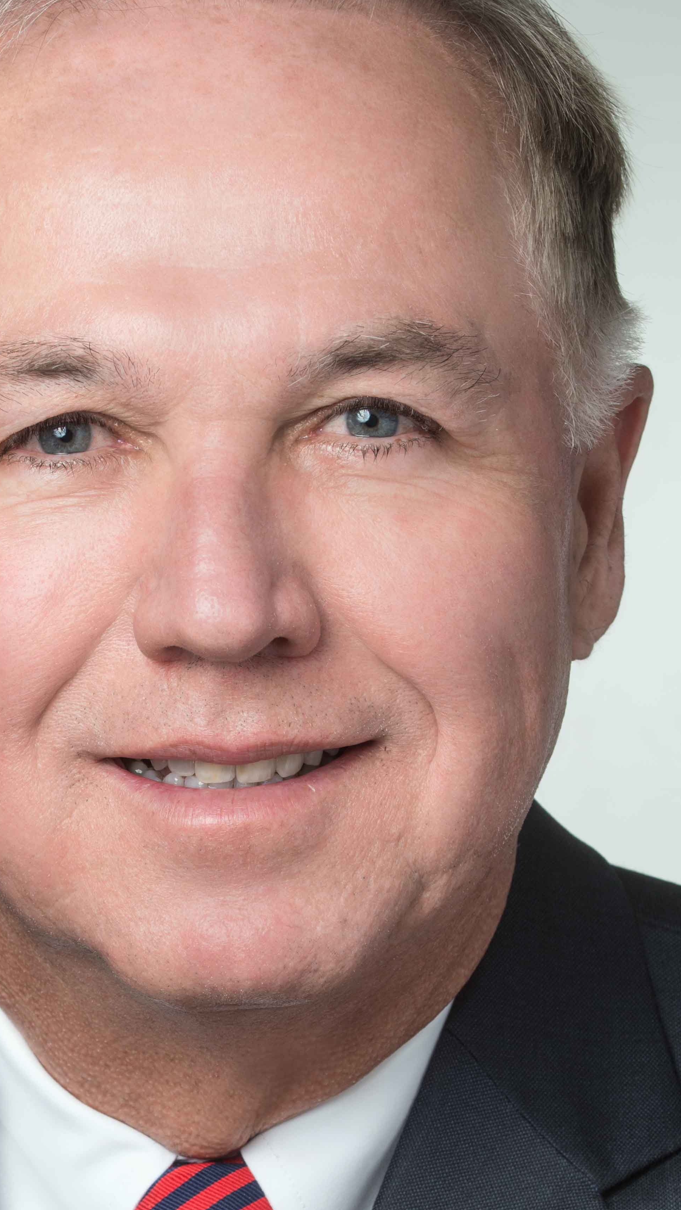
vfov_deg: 10.1
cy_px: 920
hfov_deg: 5.7
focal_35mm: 213
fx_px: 6838
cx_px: 196
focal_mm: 95
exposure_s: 1/160
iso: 100
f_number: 13
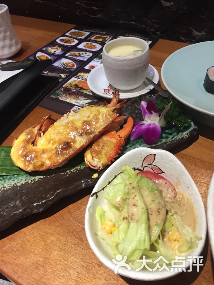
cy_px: 142
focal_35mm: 29
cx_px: 107
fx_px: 239
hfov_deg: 48.2
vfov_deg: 61.7
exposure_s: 1/33
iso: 125
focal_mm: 4.15
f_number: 2.2
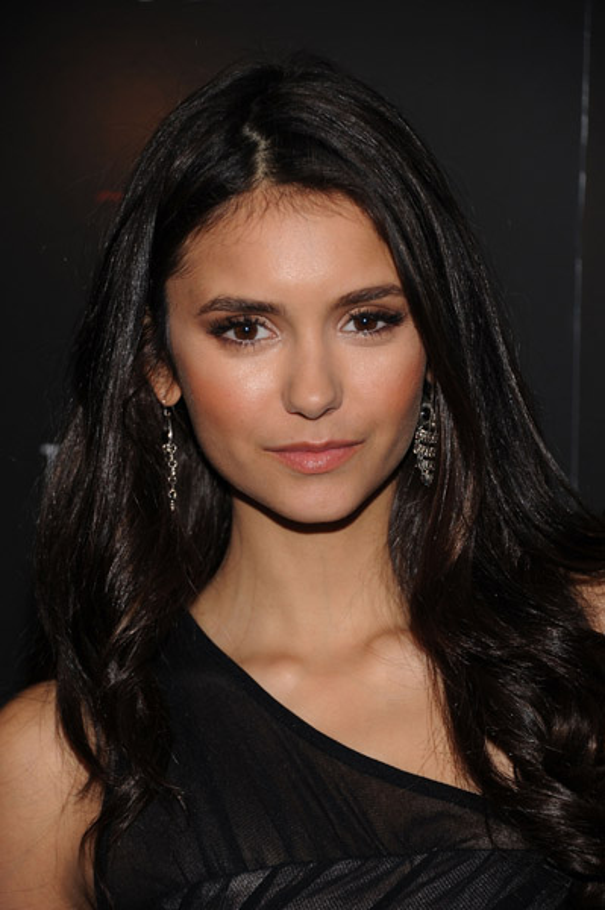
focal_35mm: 160
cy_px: 455
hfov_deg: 8.6
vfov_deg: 12.8
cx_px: 302
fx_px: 4040
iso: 500
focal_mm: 160
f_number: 6.3
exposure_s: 1/160
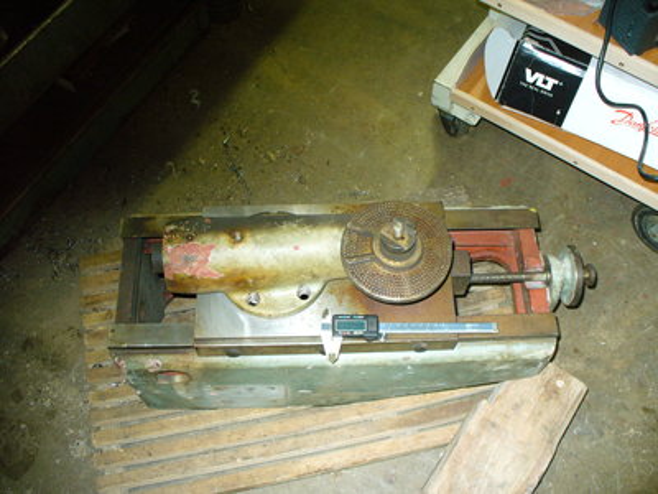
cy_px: 247
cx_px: 329
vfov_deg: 38.7
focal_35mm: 37
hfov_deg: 50.1
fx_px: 703
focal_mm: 6.1
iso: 200
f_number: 2.8
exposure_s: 1/30
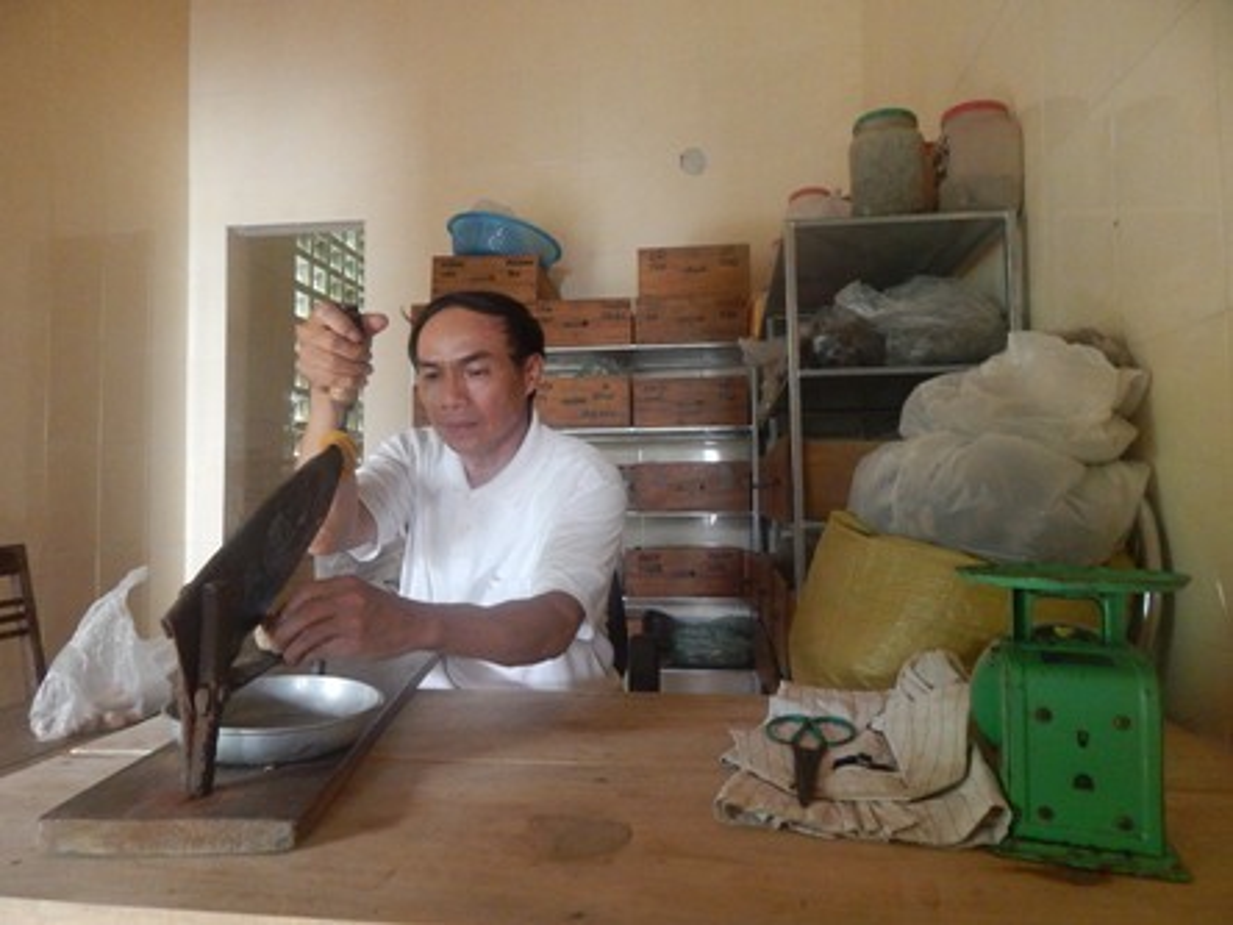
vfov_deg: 58.9
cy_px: 462
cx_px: 616
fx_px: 819
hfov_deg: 73.9
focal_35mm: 23
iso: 200
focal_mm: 4
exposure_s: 1/8
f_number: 3
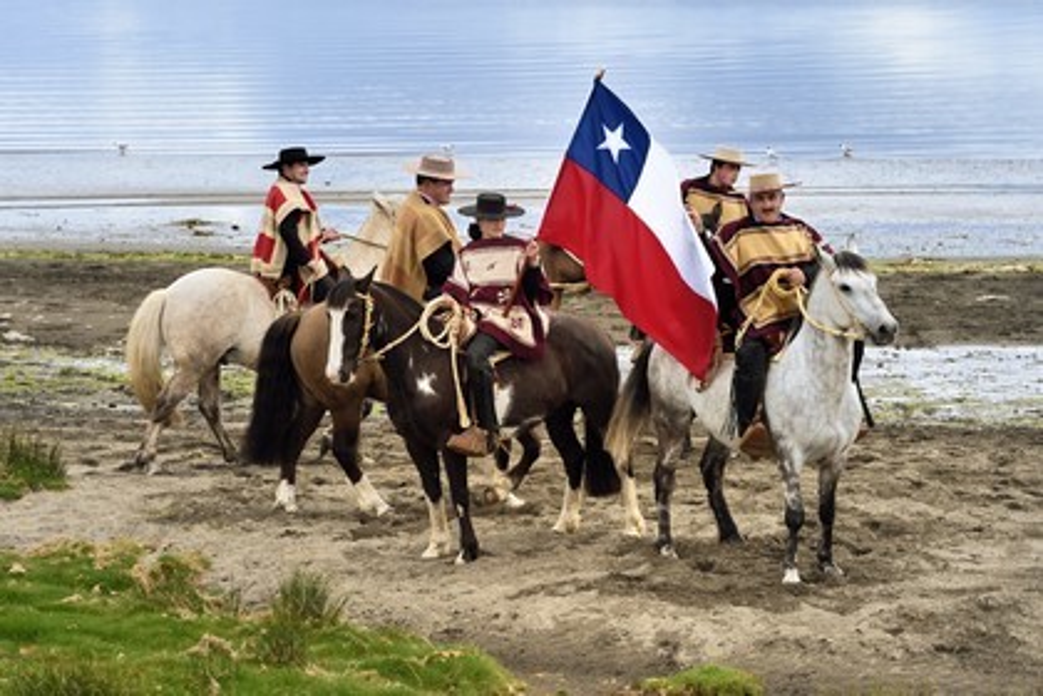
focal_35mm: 125
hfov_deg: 16.4
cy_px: 348
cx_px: 522
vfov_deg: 11.0
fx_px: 3621
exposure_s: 1/500
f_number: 8
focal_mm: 125
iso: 400
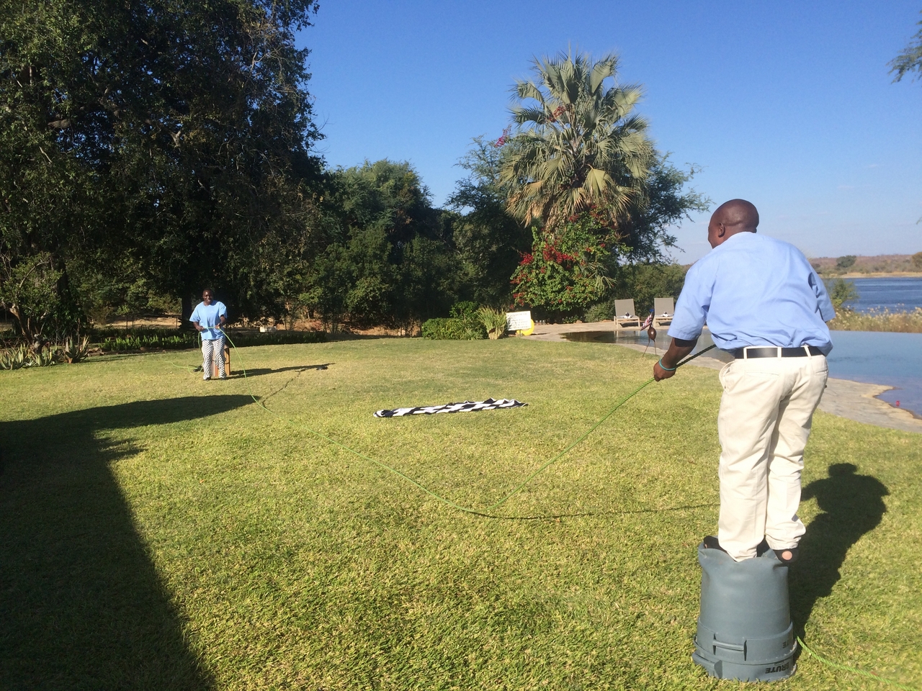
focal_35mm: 29
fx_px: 772
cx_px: 461
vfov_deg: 48.2
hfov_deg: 61.7
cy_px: 346
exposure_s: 1/2053
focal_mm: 4.15
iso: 32
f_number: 2.2
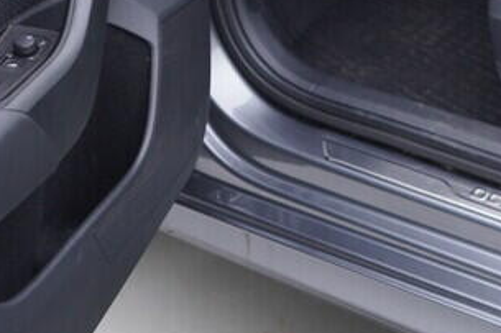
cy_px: -211
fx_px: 1683
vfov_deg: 10.8
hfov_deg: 16.8
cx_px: 427
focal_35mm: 121
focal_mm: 24
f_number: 2.8
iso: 125
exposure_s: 1/40
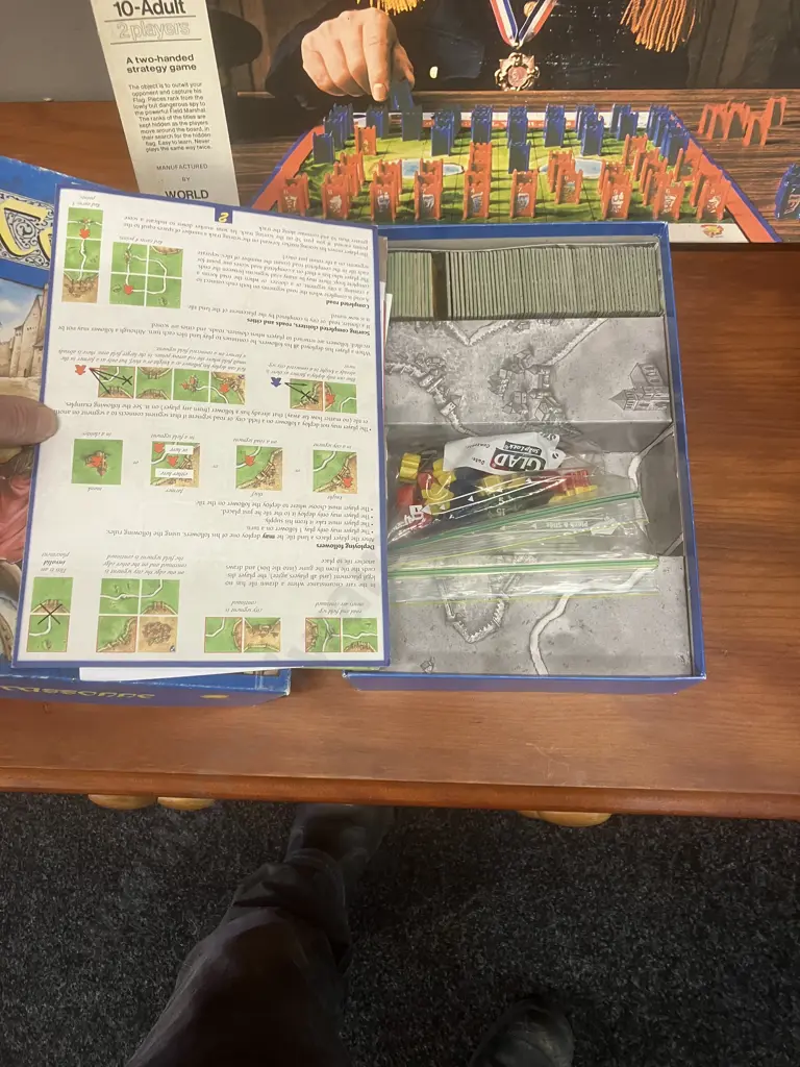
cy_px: 534
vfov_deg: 63.4
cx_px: 400
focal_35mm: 28
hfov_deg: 49.7
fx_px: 863
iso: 125
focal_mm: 3.99
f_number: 1.8
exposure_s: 1/50
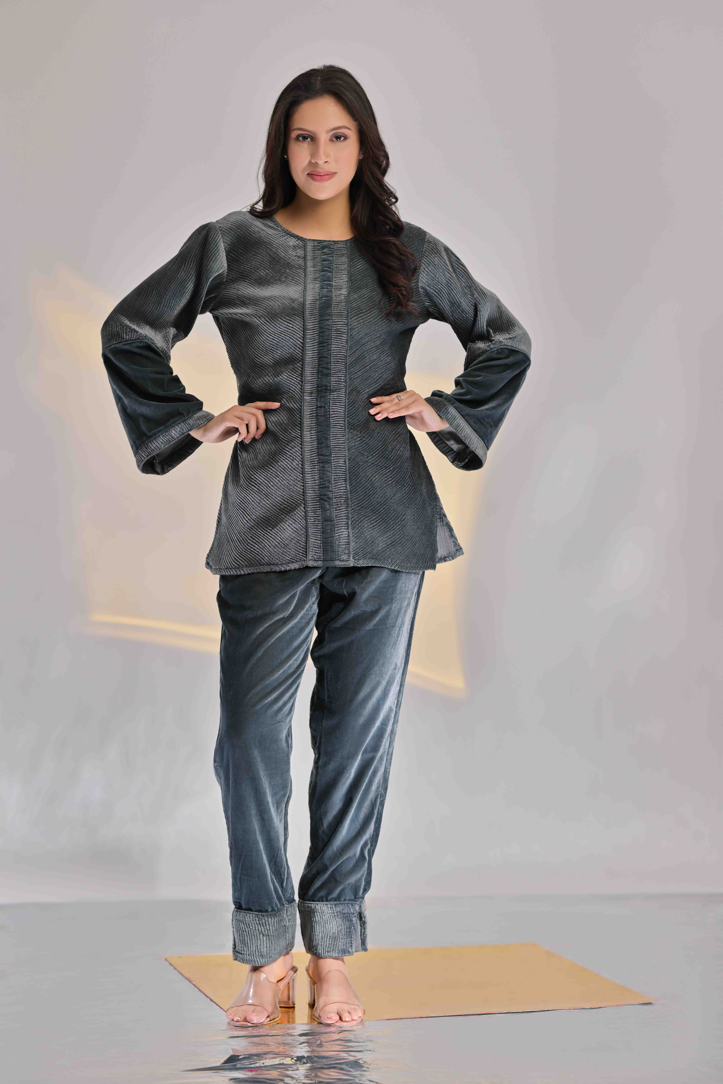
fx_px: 2560
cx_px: 362
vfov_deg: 23.9
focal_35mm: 85
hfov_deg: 16.1
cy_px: 542
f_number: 3.5
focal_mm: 85
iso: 125
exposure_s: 1/200
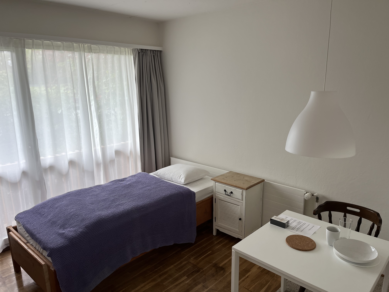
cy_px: 146
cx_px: 194
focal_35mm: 26
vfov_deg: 53.1
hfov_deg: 67.3
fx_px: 292
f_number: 1.6
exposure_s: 1/122
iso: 40
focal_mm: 5.1
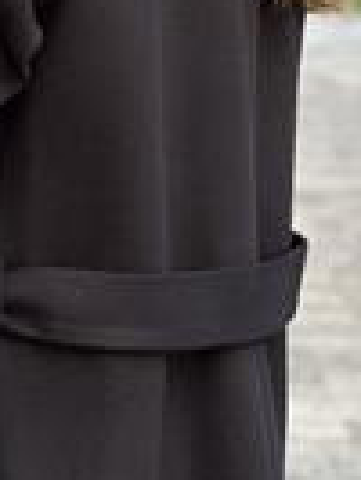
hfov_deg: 8.1
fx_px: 2541
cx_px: 69
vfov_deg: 10.7
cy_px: -32
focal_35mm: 183
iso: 100
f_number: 1.78
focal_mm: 6.86
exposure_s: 1/171
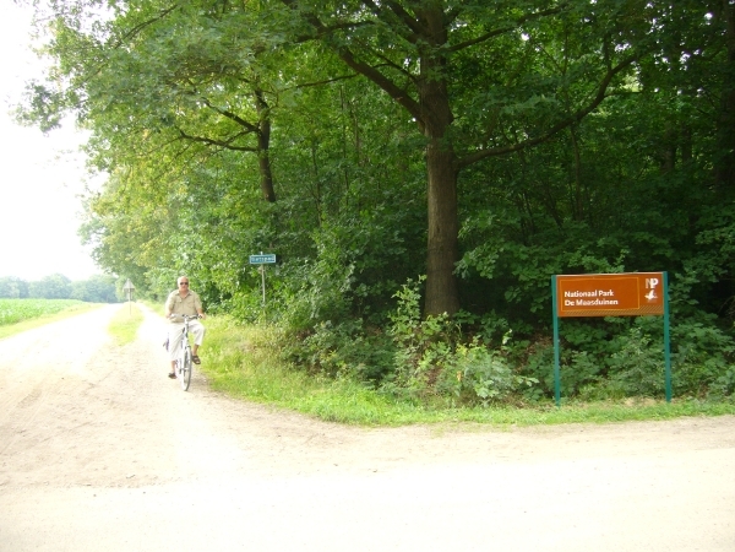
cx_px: 368
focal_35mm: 35
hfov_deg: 52.6
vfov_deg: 40.7
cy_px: 276
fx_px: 743
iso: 100
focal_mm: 5.8
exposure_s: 1/50
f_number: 2.8
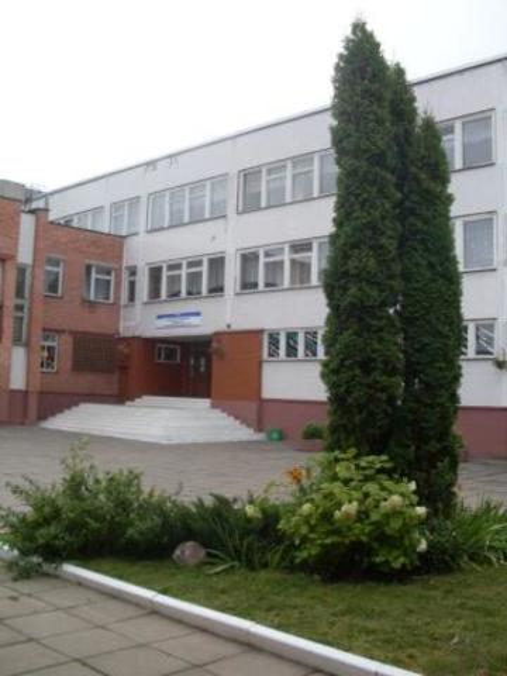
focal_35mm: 38
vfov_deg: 49.0
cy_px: 338
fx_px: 742
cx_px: 254
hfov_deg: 37.7
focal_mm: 6.3
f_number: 2.8
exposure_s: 1/500
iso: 80
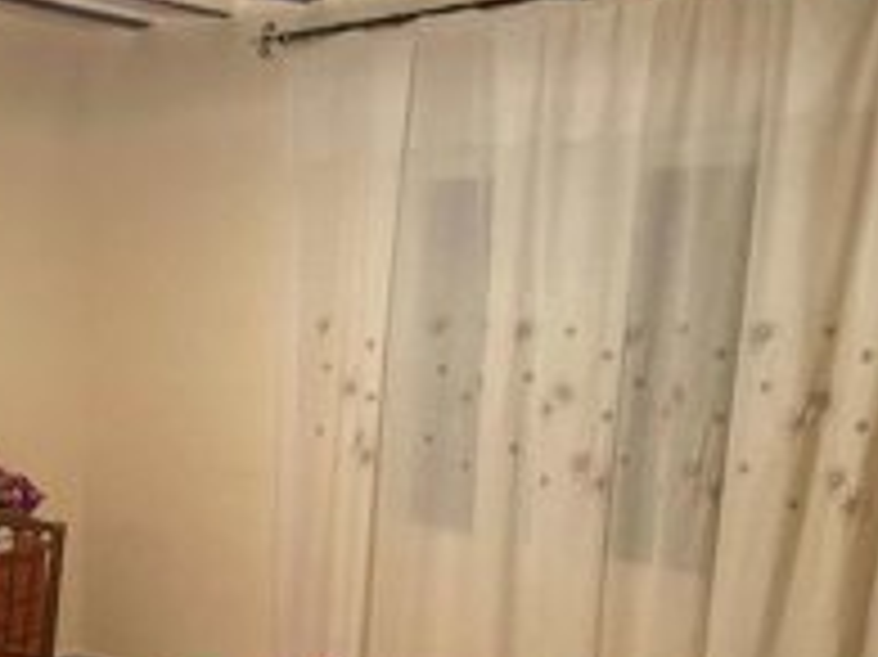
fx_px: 1217
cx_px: 167
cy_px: 468
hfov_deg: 38.1
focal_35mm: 48
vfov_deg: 29.9
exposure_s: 1/25
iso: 500
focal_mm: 4.25
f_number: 1.8
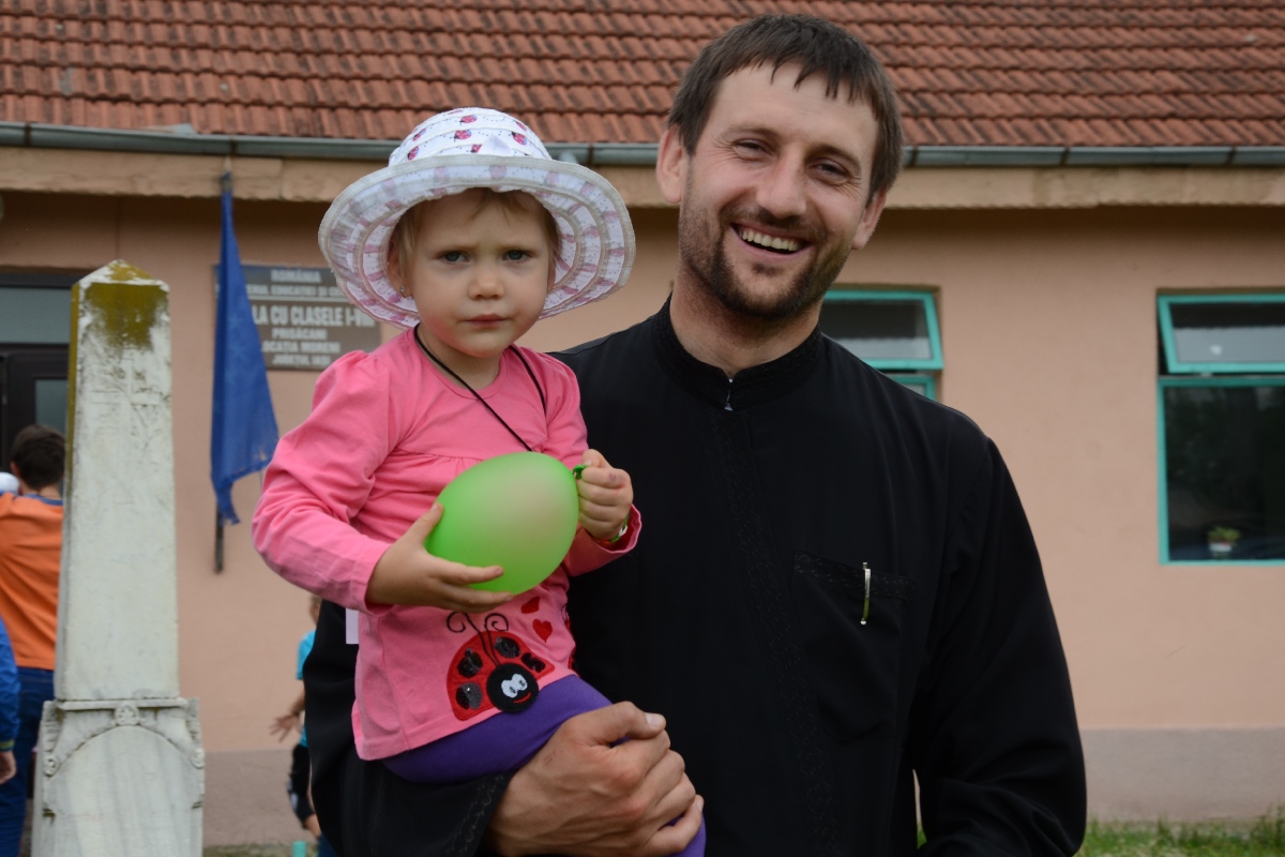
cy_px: 428
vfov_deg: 17.5
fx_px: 2784
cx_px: 642
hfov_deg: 26.0
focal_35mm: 78
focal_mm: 52
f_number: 8
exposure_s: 1/125
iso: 125
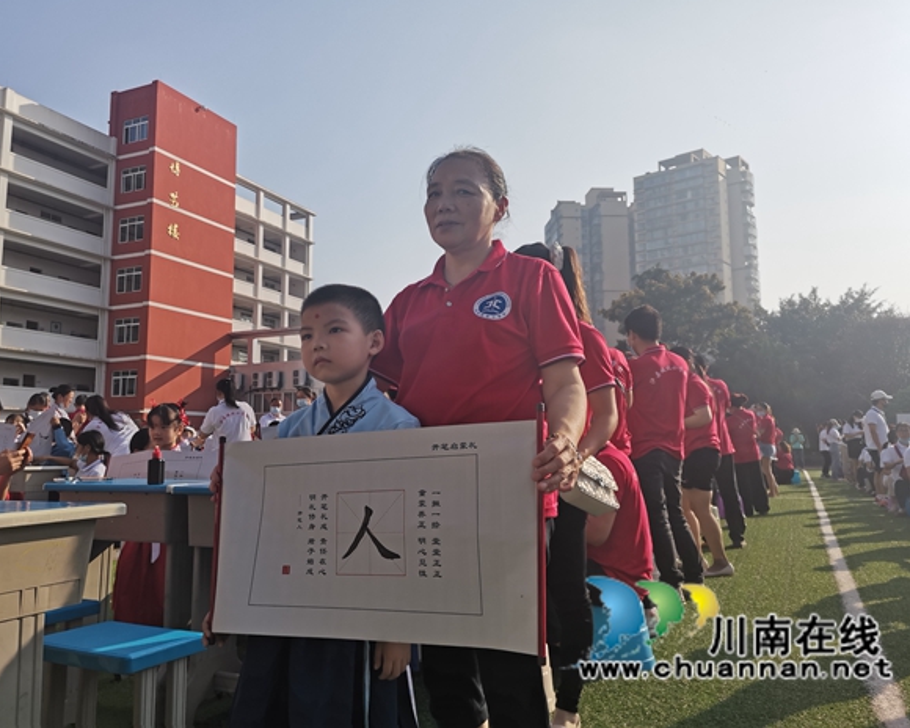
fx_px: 754
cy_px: 353
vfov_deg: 51.5
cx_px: 420
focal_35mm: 28
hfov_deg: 62.1
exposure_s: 1/1812
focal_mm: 4.75
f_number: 1.8
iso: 50
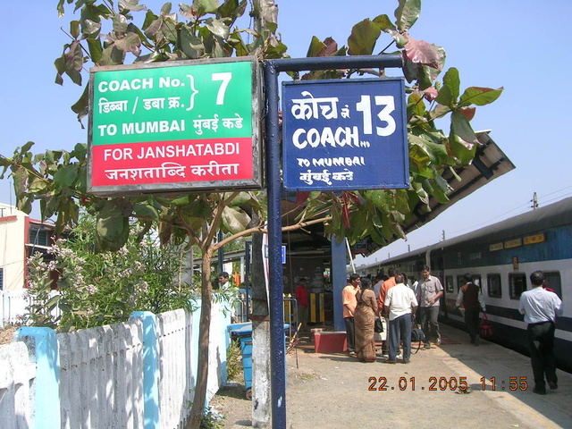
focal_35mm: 35
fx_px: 578
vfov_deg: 40.7
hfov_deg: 52.6
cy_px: 214
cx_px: 286
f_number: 4.8
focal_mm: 5.4
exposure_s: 1/281
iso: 50
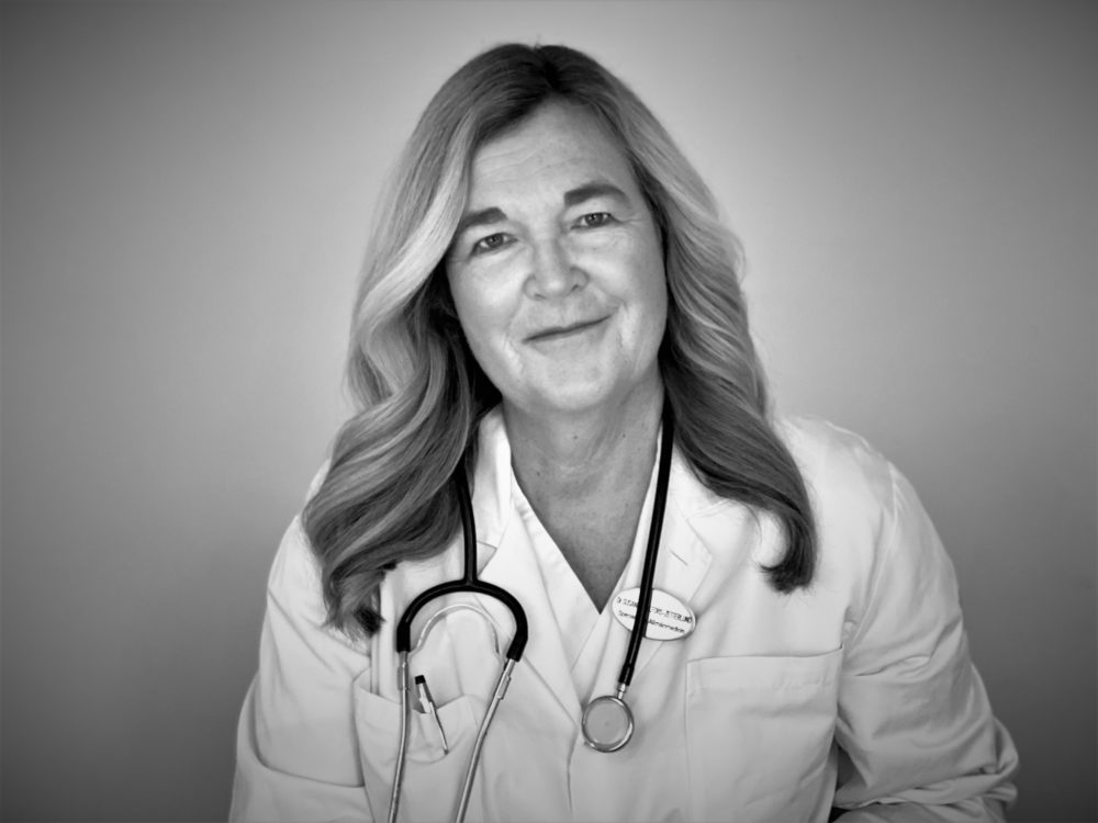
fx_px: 1649
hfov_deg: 36.8
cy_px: 412
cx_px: 549
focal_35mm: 52
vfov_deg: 28.0
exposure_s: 1/33
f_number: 2
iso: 250
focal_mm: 6
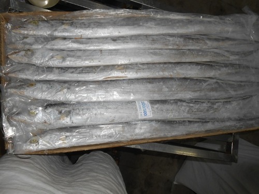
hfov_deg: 67.3
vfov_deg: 53.1
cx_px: 130
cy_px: 97
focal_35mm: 26
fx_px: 195
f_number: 3.5
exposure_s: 1/25
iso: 80
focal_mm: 4.6
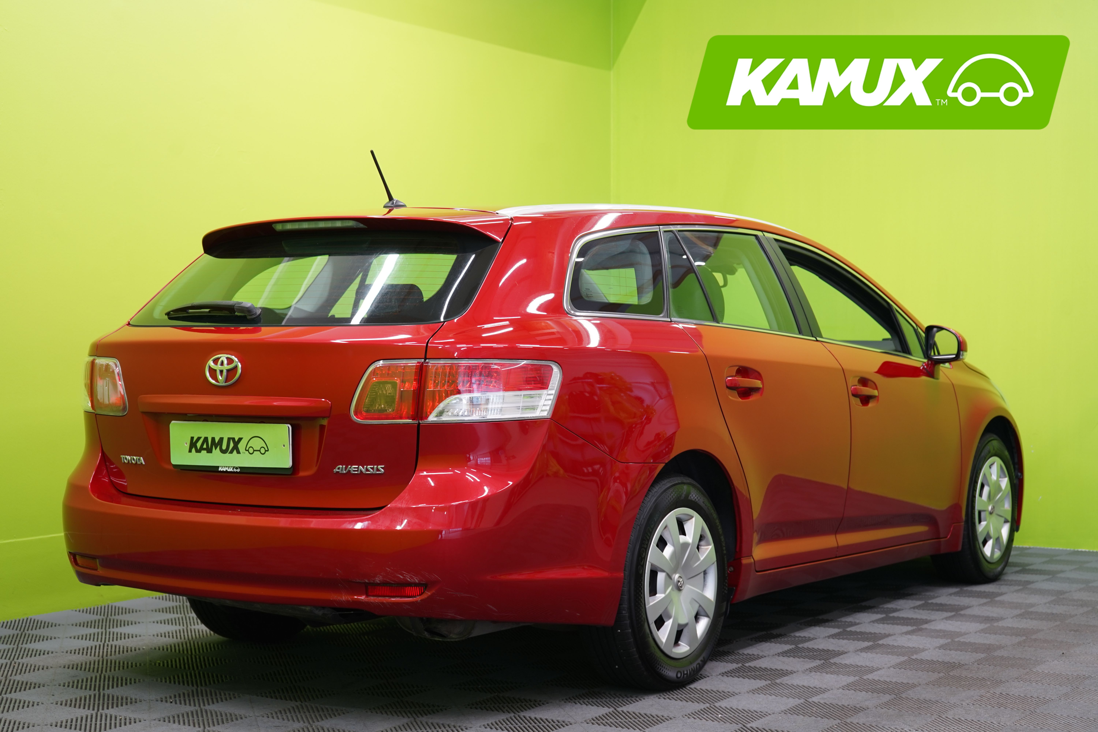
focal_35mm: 58
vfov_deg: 23.4
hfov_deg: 34.5
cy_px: 366
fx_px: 1769
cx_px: 549
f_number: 5
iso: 400
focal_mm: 58
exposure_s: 1/25
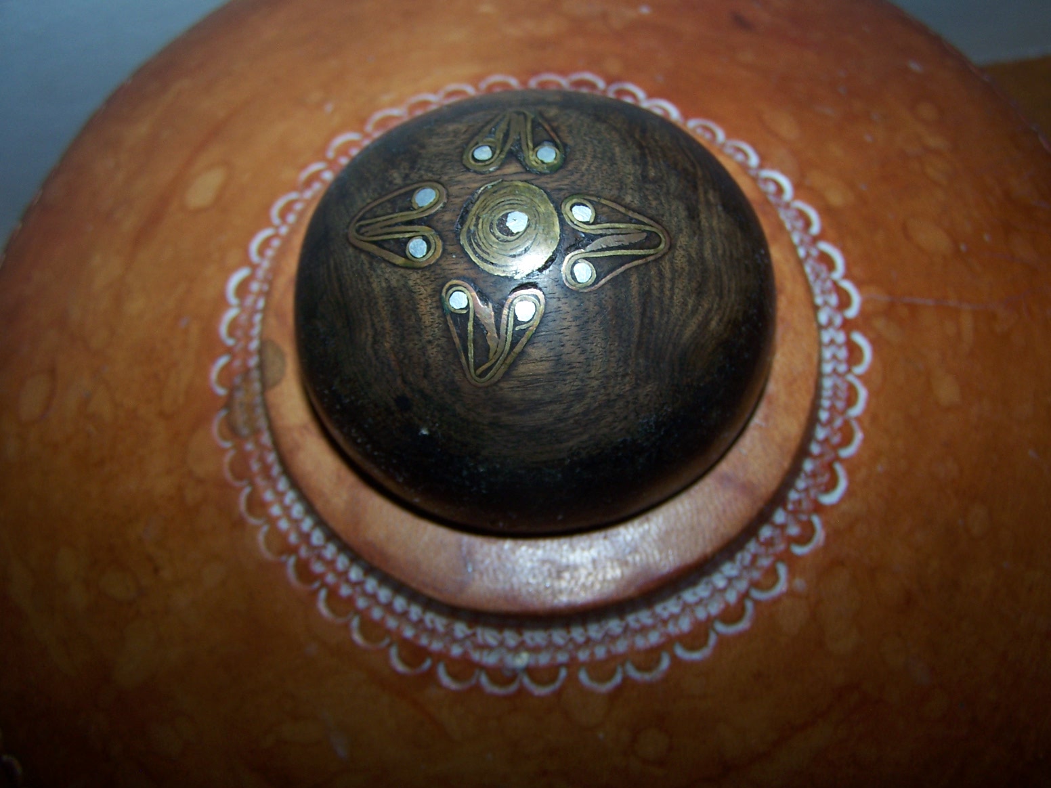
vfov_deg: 37.7
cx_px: 526
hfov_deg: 49.0
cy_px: 394
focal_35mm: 38
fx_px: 1154
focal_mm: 6.3
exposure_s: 1/60
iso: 80
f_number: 2.8
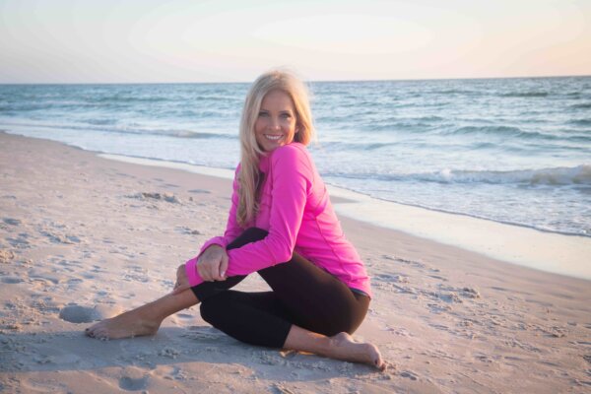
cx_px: 296
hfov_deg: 41.1
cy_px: 197
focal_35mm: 48
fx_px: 788
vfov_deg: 28.1
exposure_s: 1/125
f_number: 6.3
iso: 400
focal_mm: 48
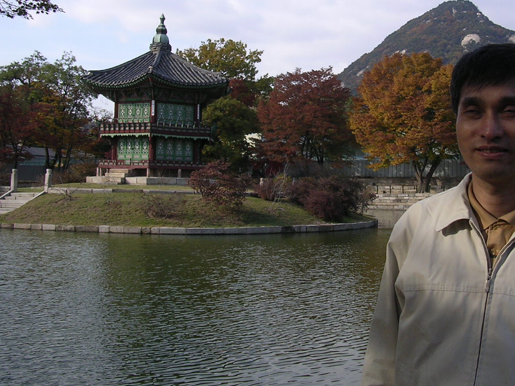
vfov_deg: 27.9
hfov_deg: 36.5
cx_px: 330
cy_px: 127
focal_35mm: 52
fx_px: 774
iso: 100
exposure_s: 1/534
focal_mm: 5.8
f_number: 2.8
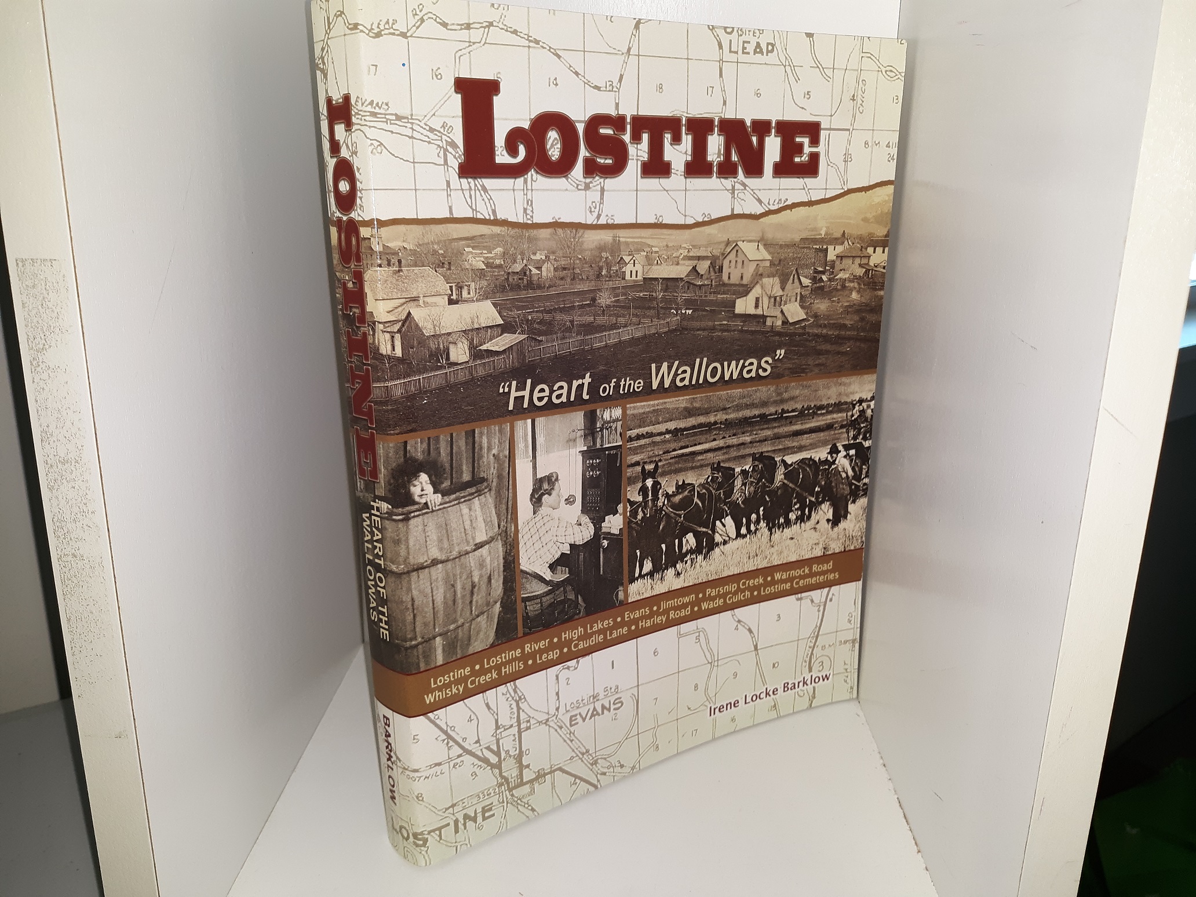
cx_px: 598
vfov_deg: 49.7
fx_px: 967
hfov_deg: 63.4
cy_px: 448
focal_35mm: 28
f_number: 1.7
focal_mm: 3.7
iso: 64
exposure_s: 1/120
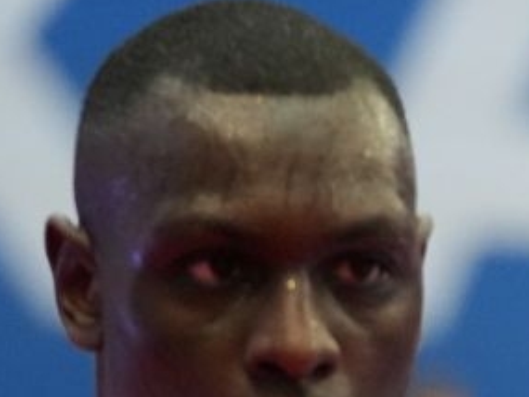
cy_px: 831
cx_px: 1038
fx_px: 11329
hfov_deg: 2.7
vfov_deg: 2.0
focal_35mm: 741
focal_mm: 122
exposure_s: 1/1000
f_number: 2.8
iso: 3200
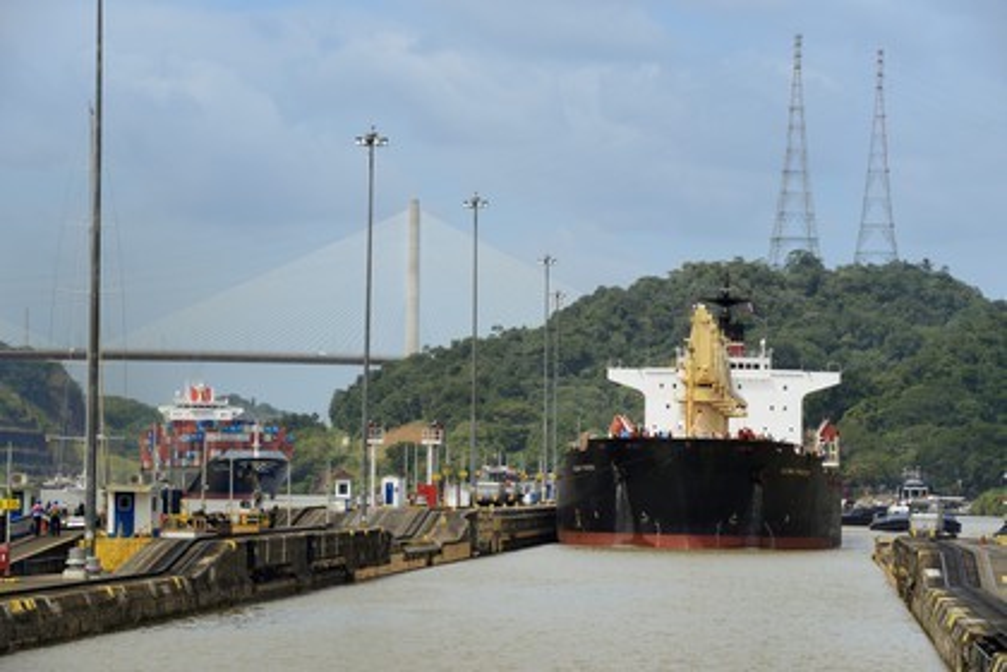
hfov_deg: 12.1
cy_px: 336
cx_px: 504
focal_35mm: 170
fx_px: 4755
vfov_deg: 8.1
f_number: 11
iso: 200
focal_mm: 170
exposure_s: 1/400
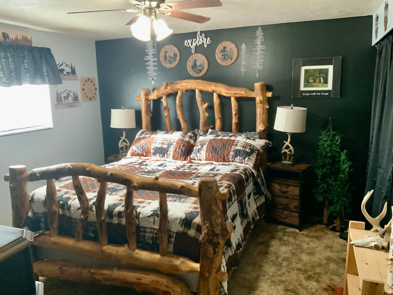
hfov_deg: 61.7
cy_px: 148
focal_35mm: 29
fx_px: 329
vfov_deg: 48.2
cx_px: 196
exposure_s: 1/40
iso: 200
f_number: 1.8
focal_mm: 3
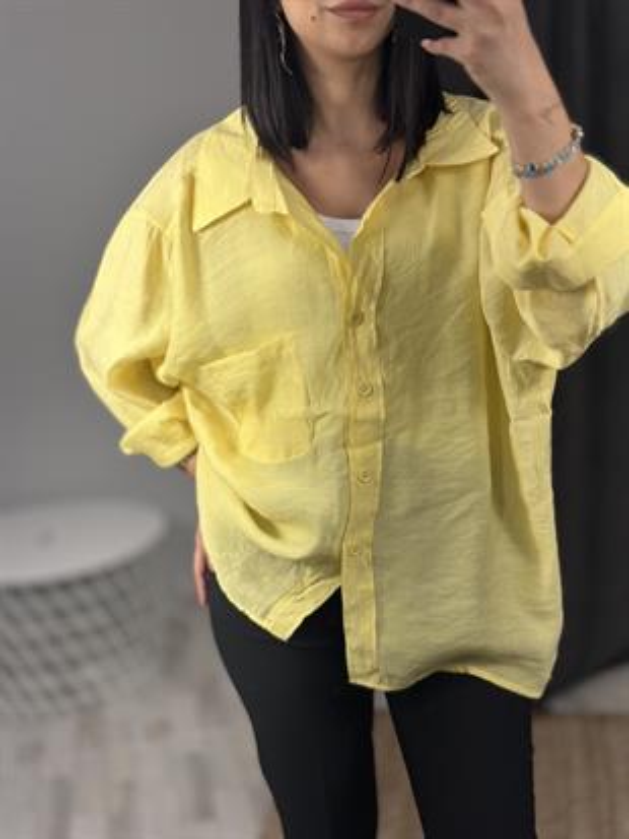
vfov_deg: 39.6
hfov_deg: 30.3
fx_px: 1162
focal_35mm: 48
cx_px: 314
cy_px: 420
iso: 80
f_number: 1.78
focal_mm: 6.86
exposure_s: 1/183
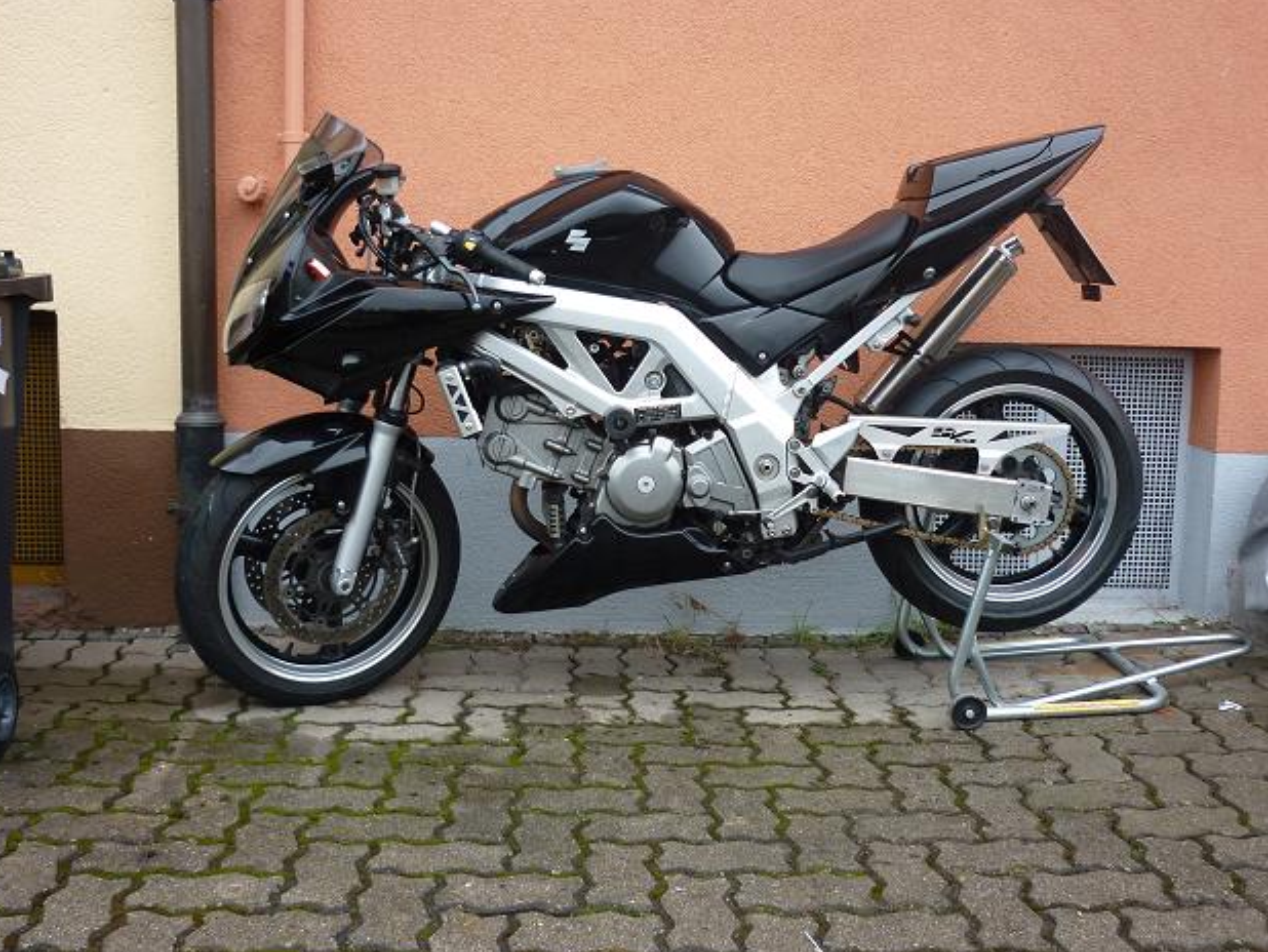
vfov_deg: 36.8
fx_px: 1429
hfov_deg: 47.8
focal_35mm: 39
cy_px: 416
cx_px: 655
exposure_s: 1/60
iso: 80
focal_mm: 5.5
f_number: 2.8
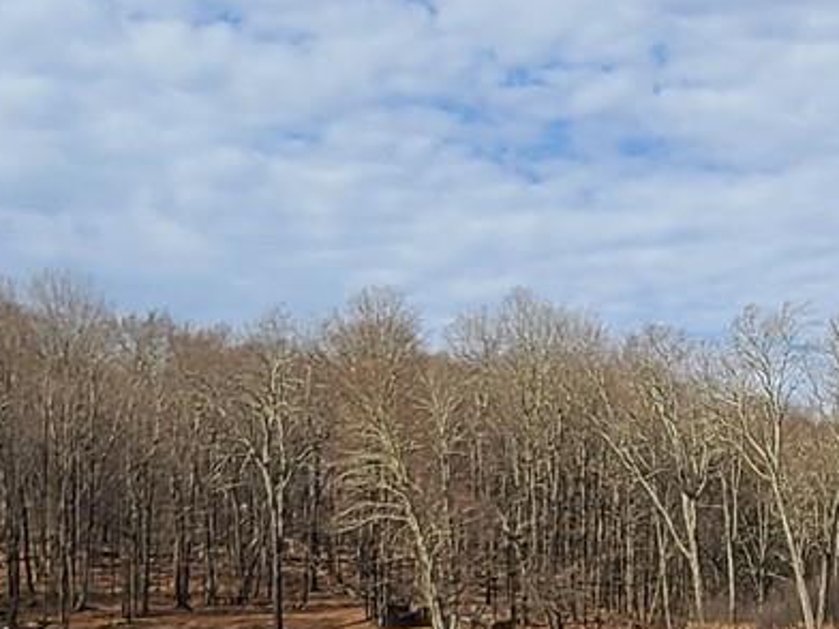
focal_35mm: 68
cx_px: 653
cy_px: 644
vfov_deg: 20.8
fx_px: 1648
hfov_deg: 28.1
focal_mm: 2.2
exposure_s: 1/1824
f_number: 2.2
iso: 50
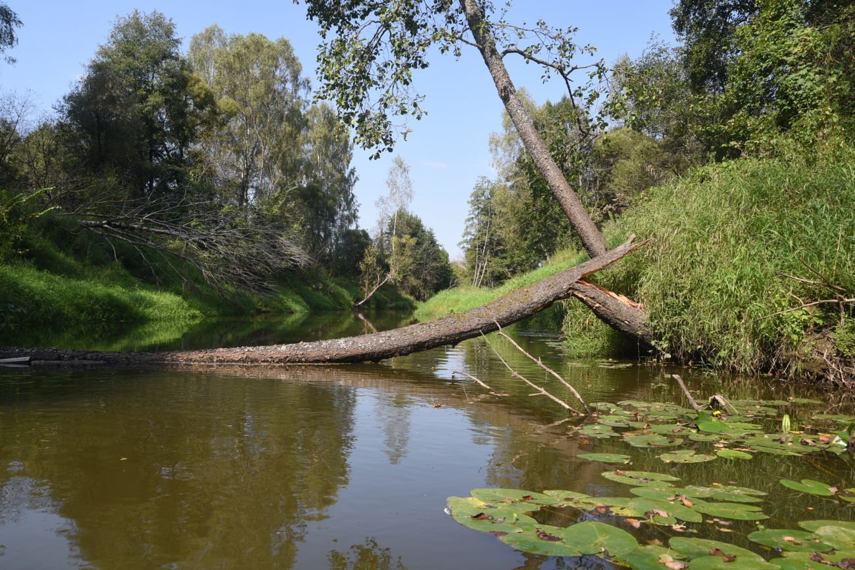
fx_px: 736
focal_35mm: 31
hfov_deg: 60.3
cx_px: 428
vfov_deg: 42.3
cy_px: 285
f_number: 10
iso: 160
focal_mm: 31
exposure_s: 1/125
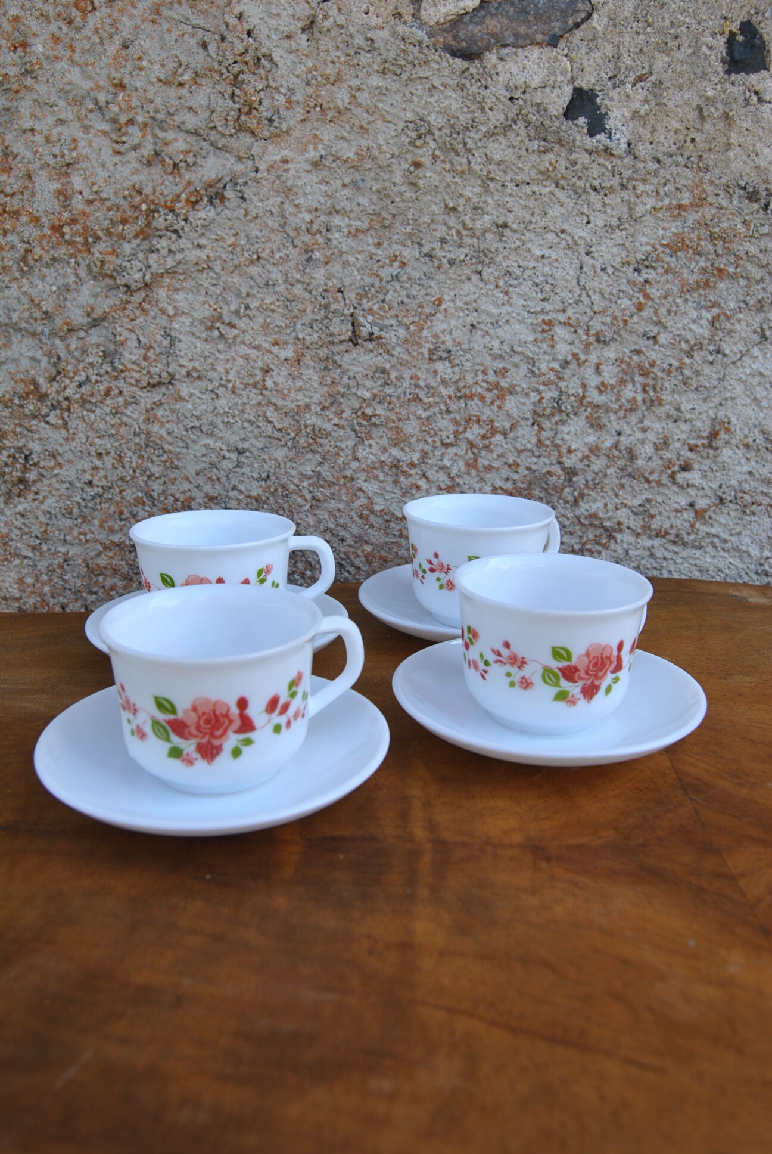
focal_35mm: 33
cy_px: 577
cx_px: 386
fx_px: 1058
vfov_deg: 57.2
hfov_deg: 40.1
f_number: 6.3
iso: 100
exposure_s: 1/160
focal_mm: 22
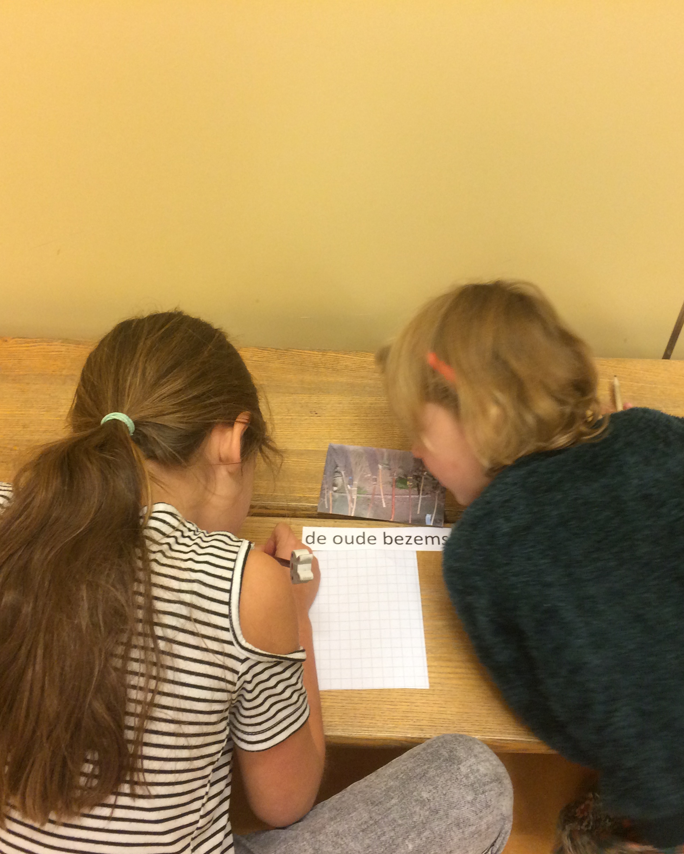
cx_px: 380
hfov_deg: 39.1
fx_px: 962
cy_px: 428
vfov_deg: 47.9
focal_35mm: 38
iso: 200
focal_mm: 4.15
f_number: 2.2
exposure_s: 1/33
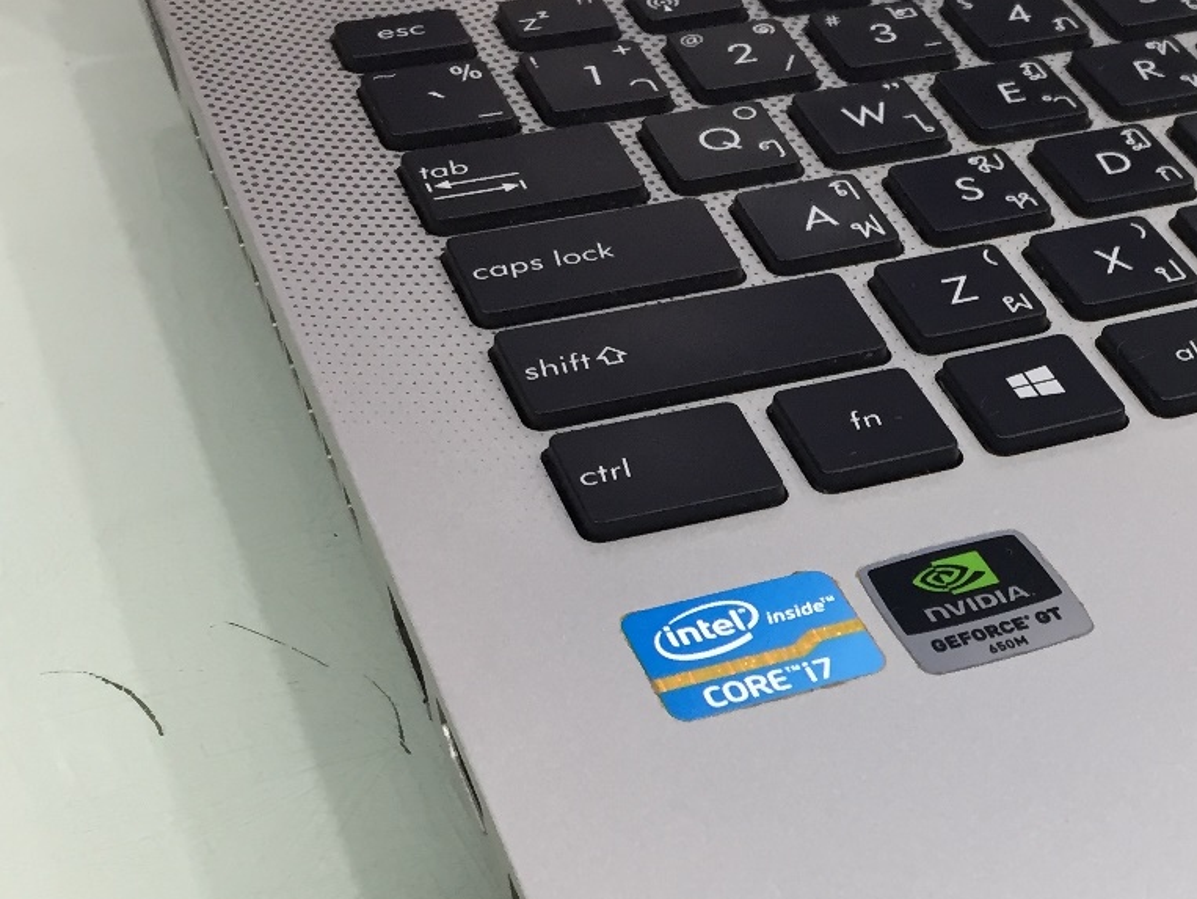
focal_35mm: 62
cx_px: 991
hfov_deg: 30.3
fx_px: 2145
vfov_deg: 23.2
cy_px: 753
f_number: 2.2
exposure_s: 1/33
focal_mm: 4.15
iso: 80
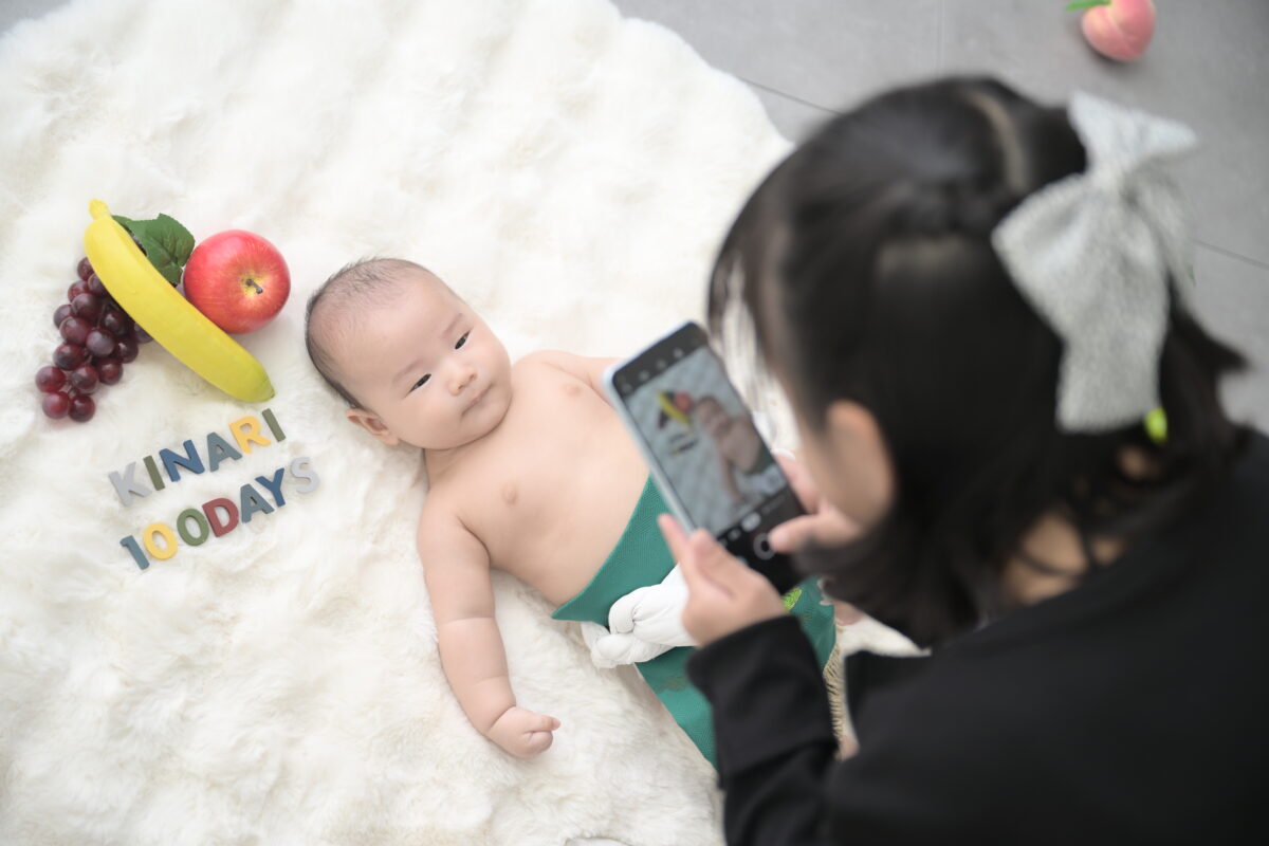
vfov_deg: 27.0
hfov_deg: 39.6
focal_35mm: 50
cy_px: 423
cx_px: 634
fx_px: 1762
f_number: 2.8
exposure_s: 1/160
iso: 100
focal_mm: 50
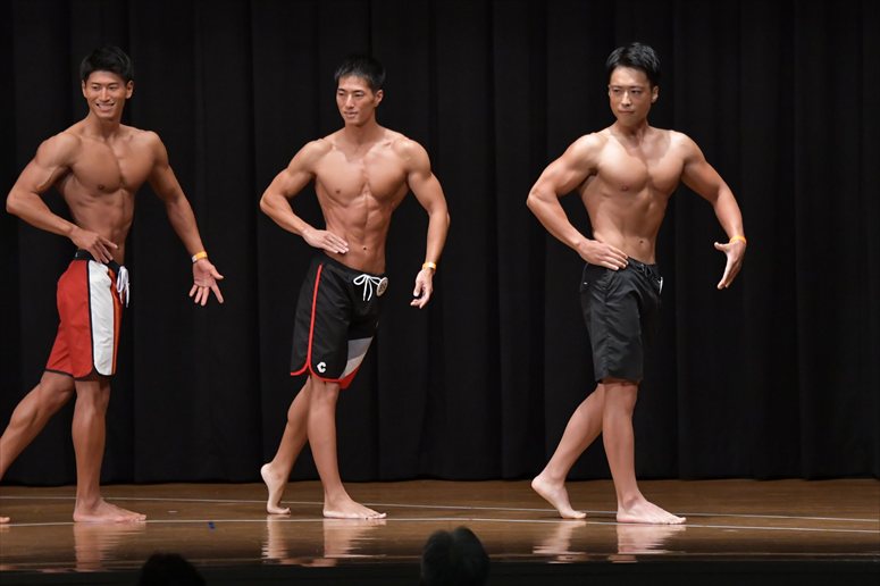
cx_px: 440
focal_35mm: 217
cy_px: 293
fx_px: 5302
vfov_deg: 6.3
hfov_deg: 9.5
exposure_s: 1/400
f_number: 5.6
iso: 5000
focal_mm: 145
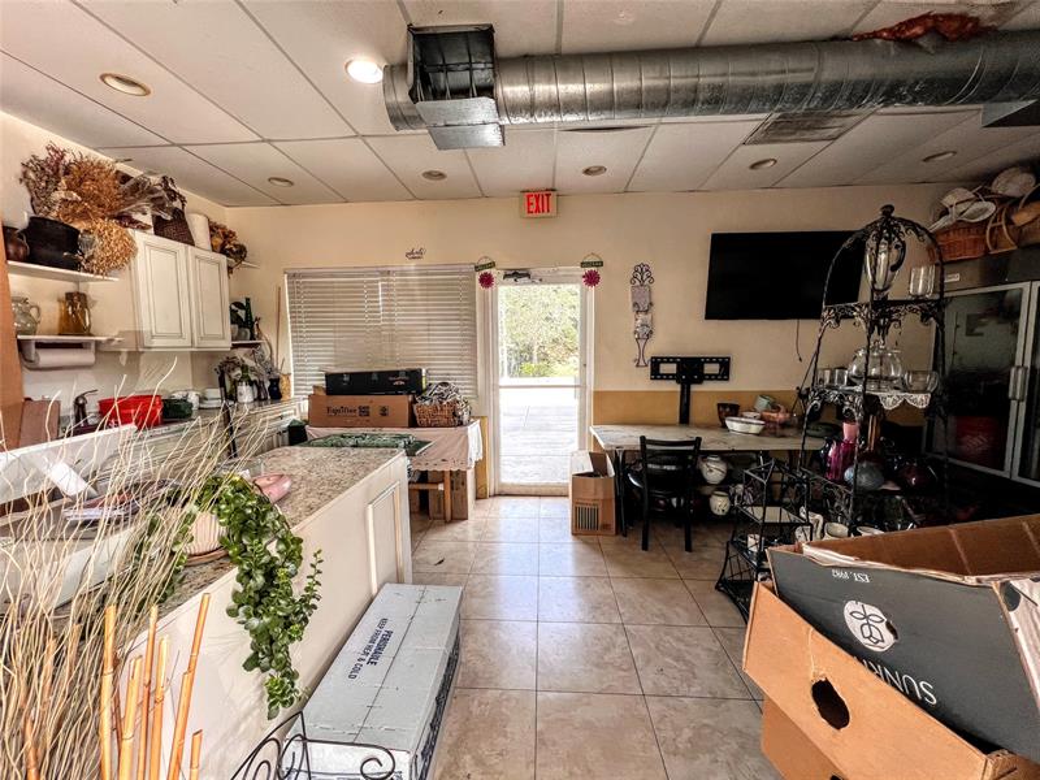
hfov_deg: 106.2
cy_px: 390
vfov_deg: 89.9
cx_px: 520
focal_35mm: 13
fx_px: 391
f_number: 1.8
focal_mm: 1.57
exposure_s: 1/120
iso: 64
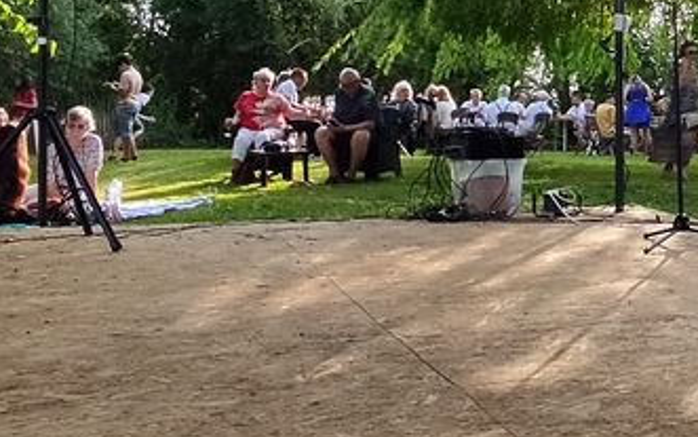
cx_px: 738
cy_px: 118
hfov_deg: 31.3
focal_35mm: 59
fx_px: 1123
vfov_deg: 21.8
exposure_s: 1/303
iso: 50
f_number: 2.2
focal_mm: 1.6
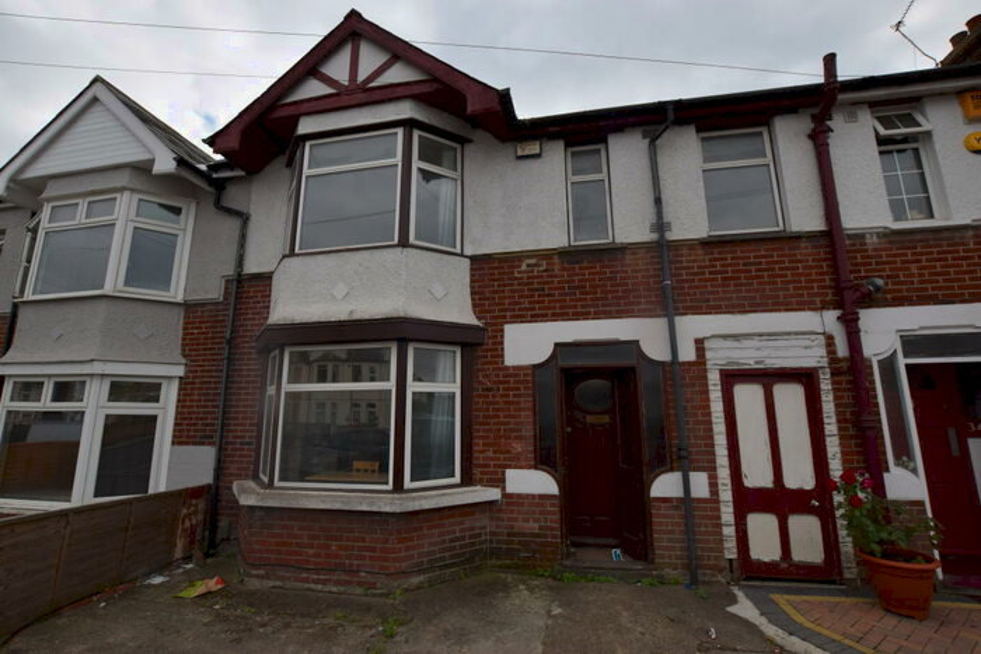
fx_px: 409
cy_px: 327
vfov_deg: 77.4
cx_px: 490
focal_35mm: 15
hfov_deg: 100.4
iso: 200
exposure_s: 1/320
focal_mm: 10
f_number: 9
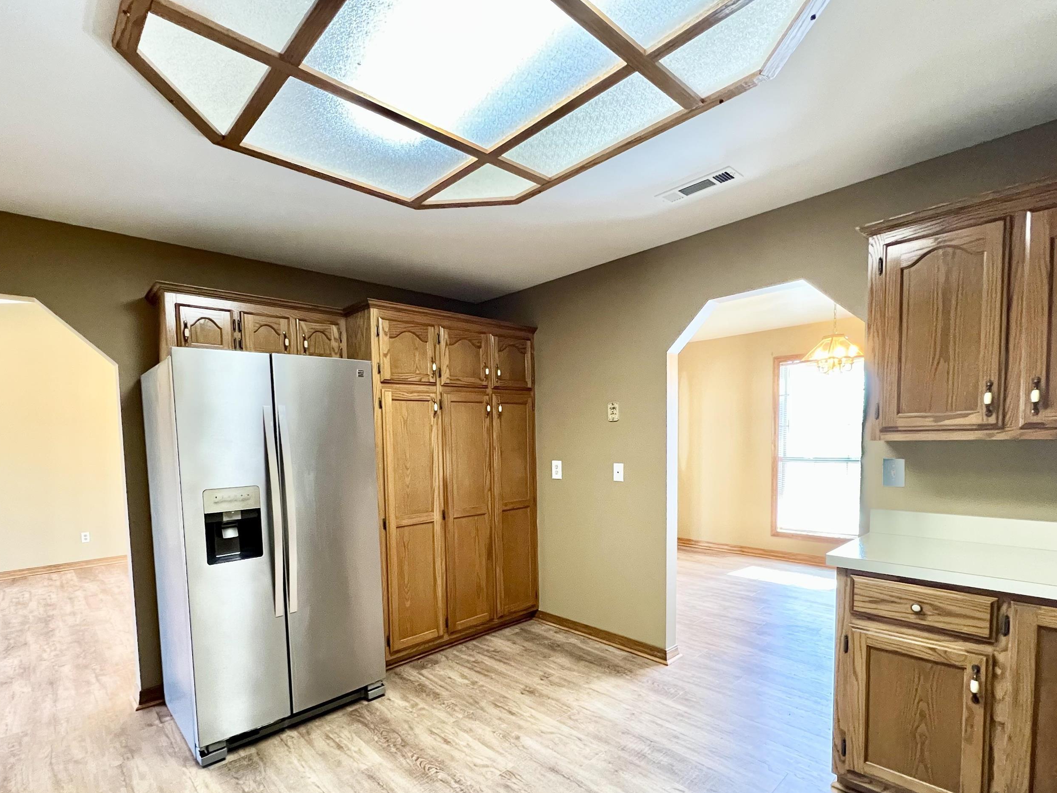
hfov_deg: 94.3
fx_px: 489
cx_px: 482
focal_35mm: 16
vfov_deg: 77.4
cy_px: 467
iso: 640
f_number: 1.8
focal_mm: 1.57
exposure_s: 1/60
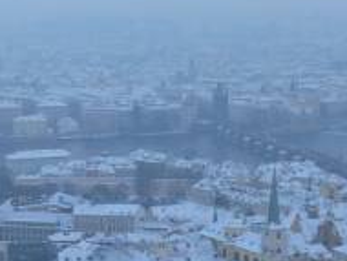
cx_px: 115
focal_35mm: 100
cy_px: 111
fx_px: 1004
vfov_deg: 14.8
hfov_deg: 19.6
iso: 100
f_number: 4
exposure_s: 1/100
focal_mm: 7.4
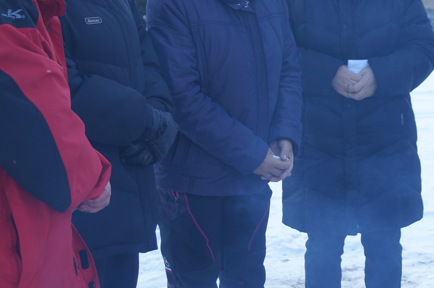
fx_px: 927
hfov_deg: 25.7
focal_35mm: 77
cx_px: 375
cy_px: 129
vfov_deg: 17.6
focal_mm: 24
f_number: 4
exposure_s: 1/160
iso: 125
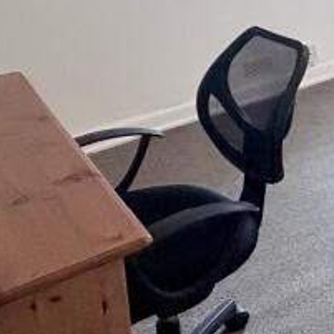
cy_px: -68
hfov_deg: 20.5
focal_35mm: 63
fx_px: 688
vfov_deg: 24.7
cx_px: 578
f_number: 2.2
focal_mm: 2.22
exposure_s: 1/97
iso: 320
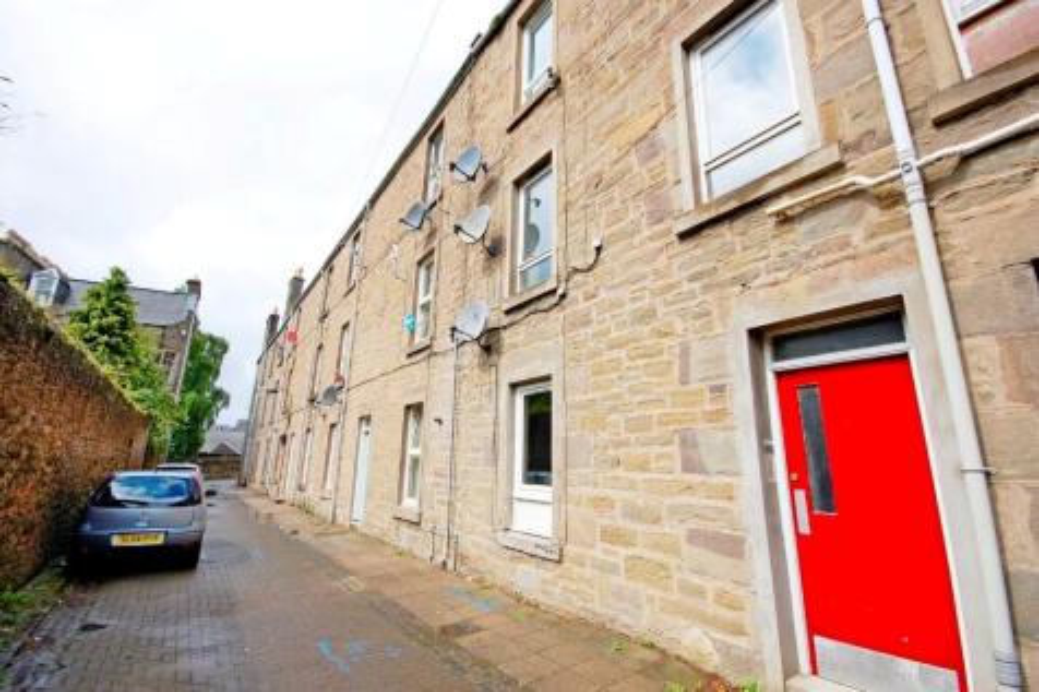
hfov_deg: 100.4
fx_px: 433
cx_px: 520
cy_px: 346
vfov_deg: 77.3
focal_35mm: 15
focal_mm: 10
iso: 200
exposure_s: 1/320
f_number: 9
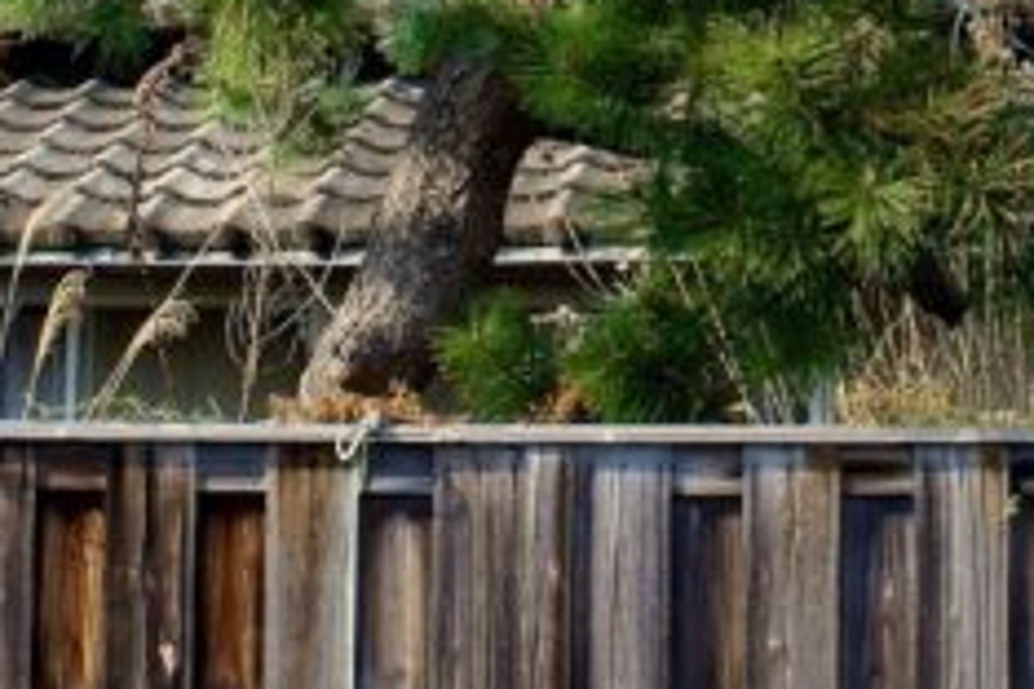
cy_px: -115
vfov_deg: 11.4
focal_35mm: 118
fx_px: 3389
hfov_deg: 17.3
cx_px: 672
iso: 100
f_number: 7.1
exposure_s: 1/250
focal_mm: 18
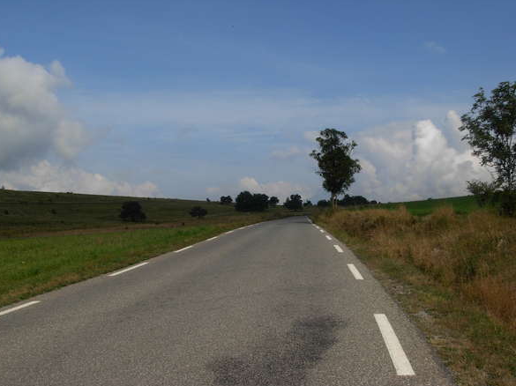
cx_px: 258
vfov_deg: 36.8
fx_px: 581
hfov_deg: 47.9
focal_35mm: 39
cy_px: 196
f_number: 4.9
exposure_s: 1/966
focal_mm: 6.3
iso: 79
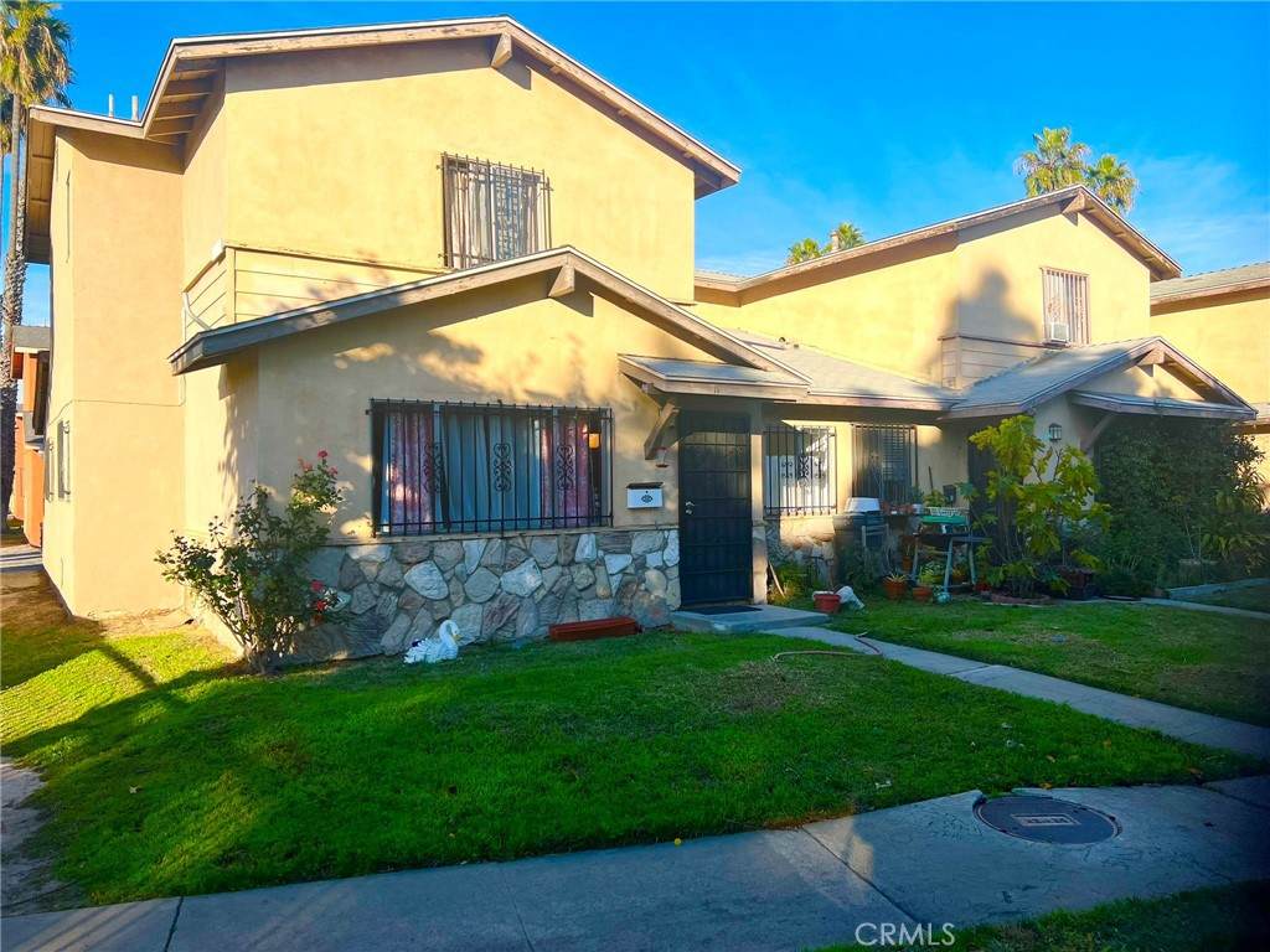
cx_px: 635
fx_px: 954
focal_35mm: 26
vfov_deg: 53.1
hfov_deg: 67.3
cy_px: 476
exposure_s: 1/3257
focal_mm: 5.7
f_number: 1.5
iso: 50
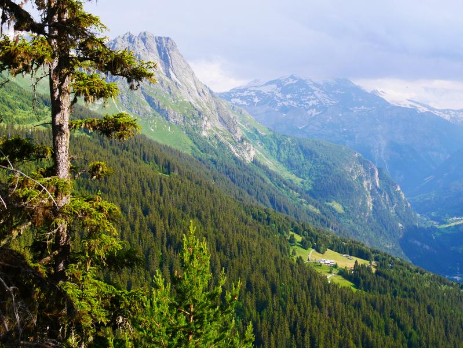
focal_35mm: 42
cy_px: 174
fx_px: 562
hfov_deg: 44.8
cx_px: 232
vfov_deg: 34.4
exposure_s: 1/500
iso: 400
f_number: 8
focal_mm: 21
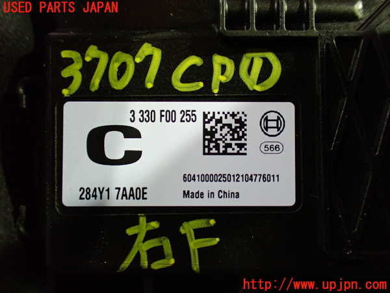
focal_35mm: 30
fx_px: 338
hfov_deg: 60.0
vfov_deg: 46.8
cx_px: 195
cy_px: 146
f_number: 2.3
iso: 800
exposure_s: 1/50
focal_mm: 5.4
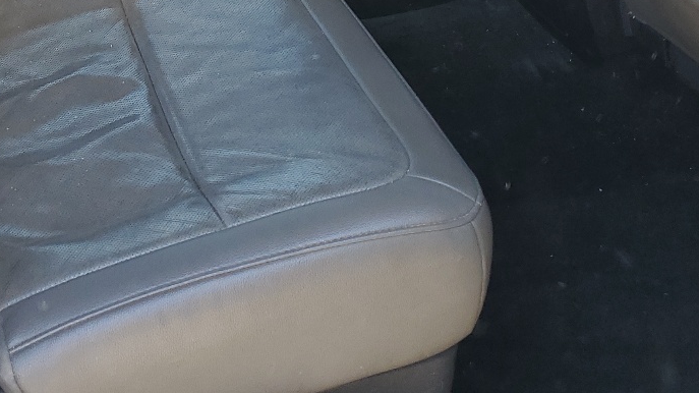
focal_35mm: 66
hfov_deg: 31.2
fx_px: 1223
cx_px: 152
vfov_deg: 16.7
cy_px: -185
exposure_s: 1/213
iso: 50
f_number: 1.5
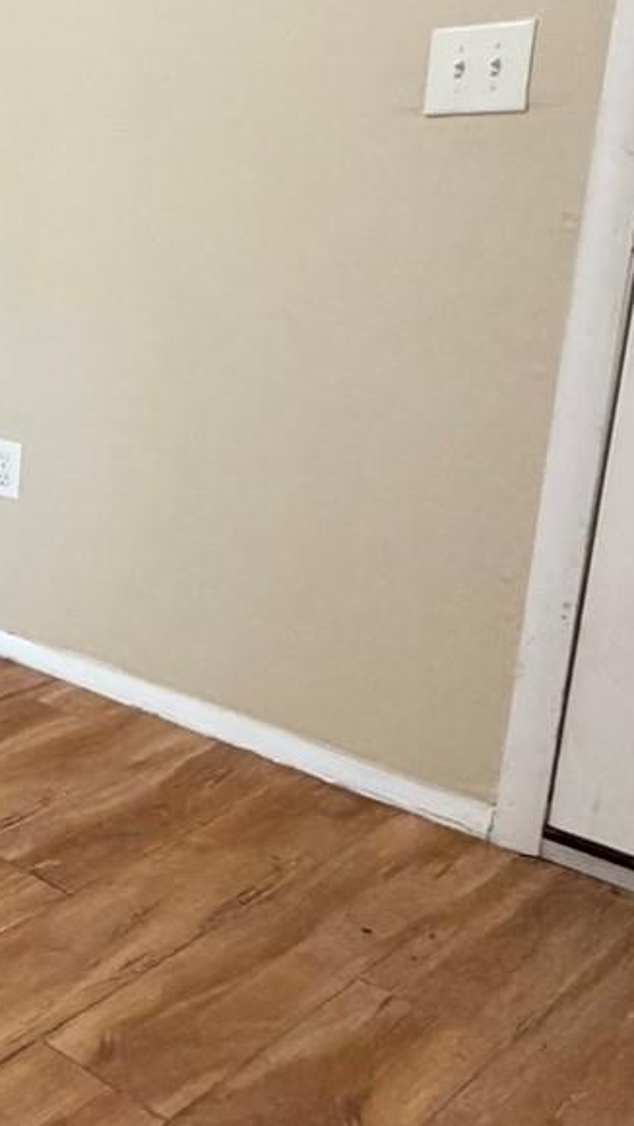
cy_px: 397
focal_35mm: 42
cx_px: -399
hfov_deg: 21.8
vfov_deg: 47.7
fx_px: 1255
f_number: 2.2
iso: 200
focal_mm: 2.22
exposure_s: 1/60
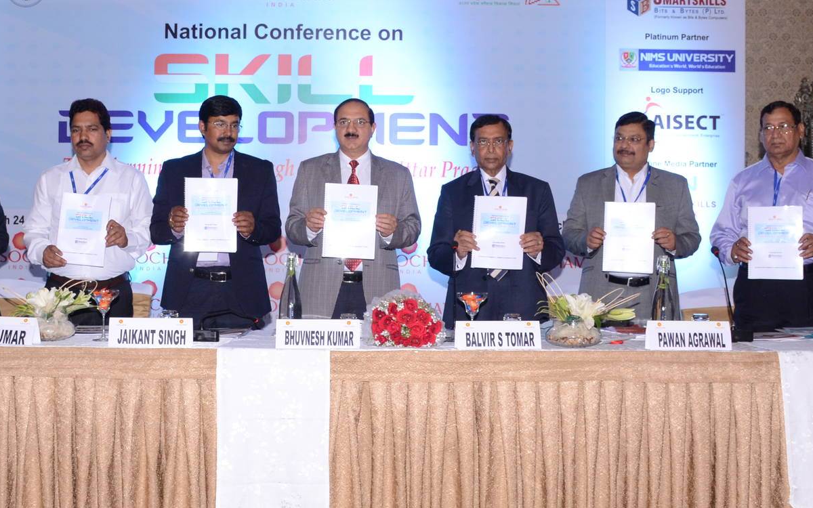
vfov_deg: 27.4
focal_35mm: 47
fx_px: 1041
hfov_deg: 42.5
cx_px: 337
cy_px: 208
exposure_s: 1/125
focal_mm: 20
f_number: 7.1
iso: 1000
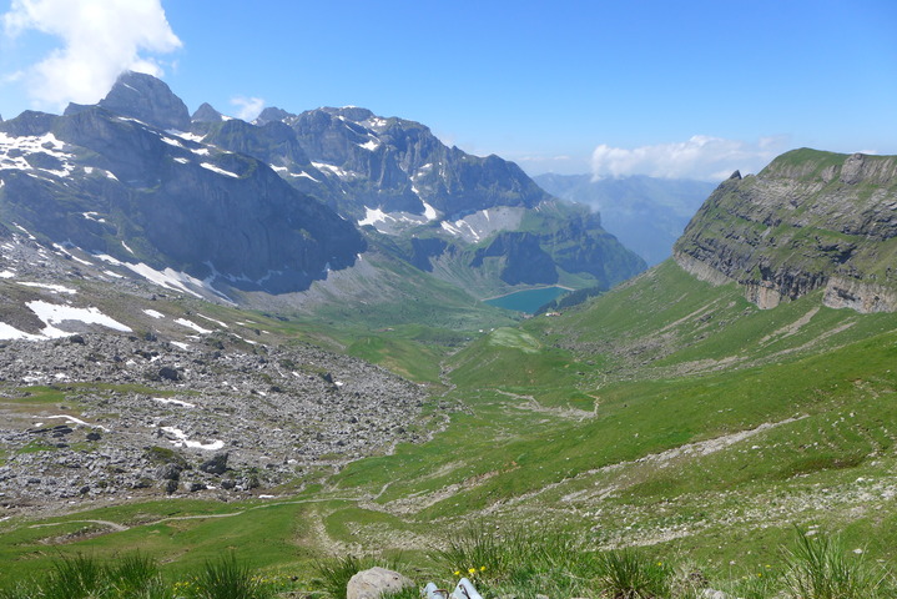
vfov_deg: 53.2
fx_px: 598
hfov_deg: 73.7
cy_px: 300
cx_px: 448
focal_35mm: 24
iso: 80
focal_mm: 4.7
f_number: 2.8
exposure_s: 1/1600
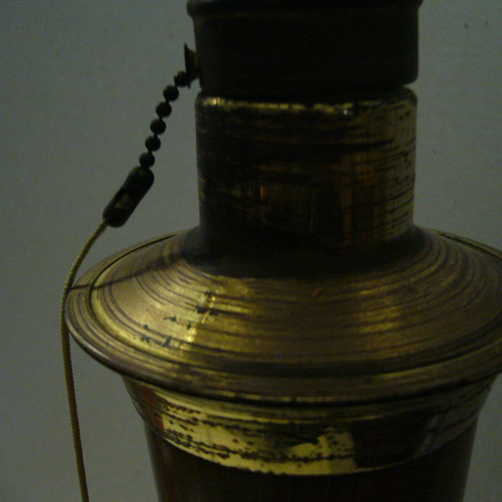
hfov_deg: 40.0
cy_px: 252
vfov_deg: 40.0
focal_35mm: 42
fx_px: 689
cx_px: 278
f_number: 2.8
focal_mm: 5.8
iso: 200
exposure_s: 1/8
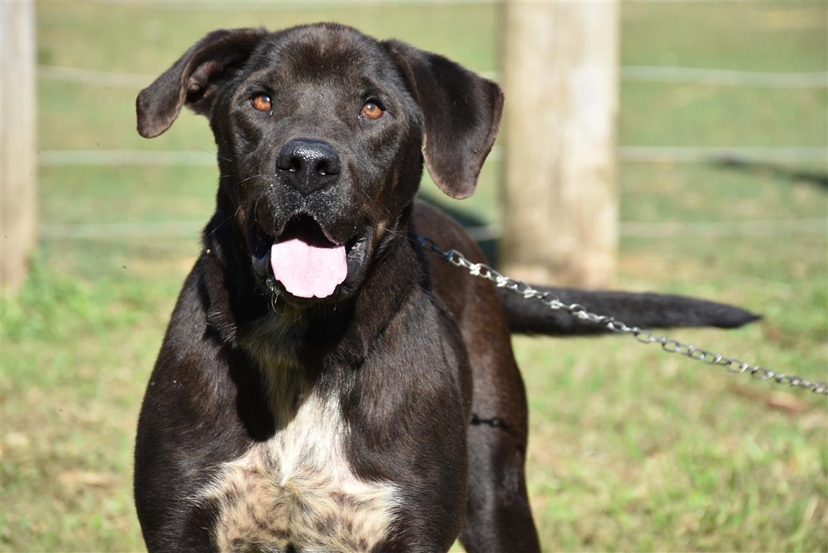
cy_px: 276
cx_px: 414
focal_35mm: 174
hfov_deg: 11.8
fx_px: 4004
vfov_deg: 7.9
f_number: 8
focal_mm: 116
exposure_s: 1/500
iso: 320
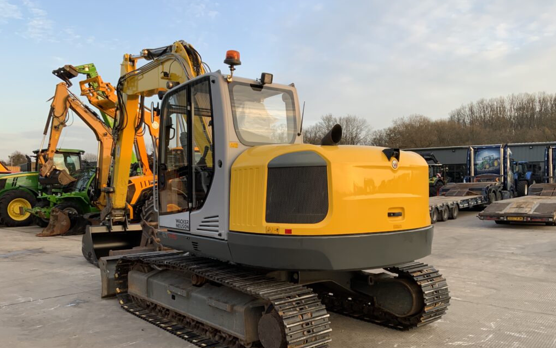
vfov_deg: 40.5
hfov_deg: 61.2
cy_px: 201
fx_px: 470
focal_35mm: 31
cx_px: 279
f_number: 1.8
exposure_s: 1/150
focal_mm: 3
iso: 16
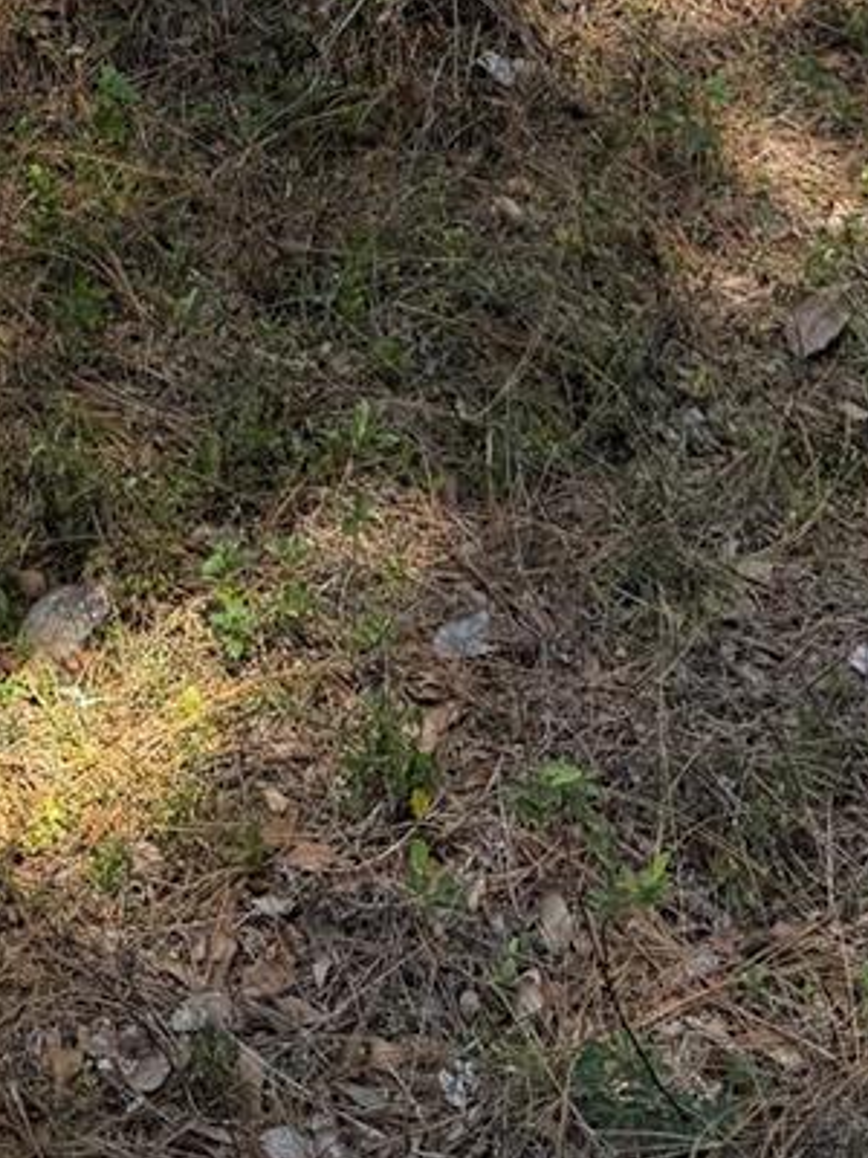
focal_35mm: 72
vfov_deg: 22.4
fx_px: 2407
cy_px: -567
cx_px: 127
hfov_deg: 20.1
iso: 80
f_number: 1.78
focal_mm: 6.76
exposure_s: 1/1366
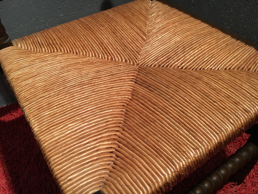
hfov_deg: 61.7
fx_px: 216
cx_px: 129
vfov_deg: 48.2
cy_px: 97
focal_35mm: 29
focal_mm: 4.15
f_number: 2.2
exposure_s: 1/33
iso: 125
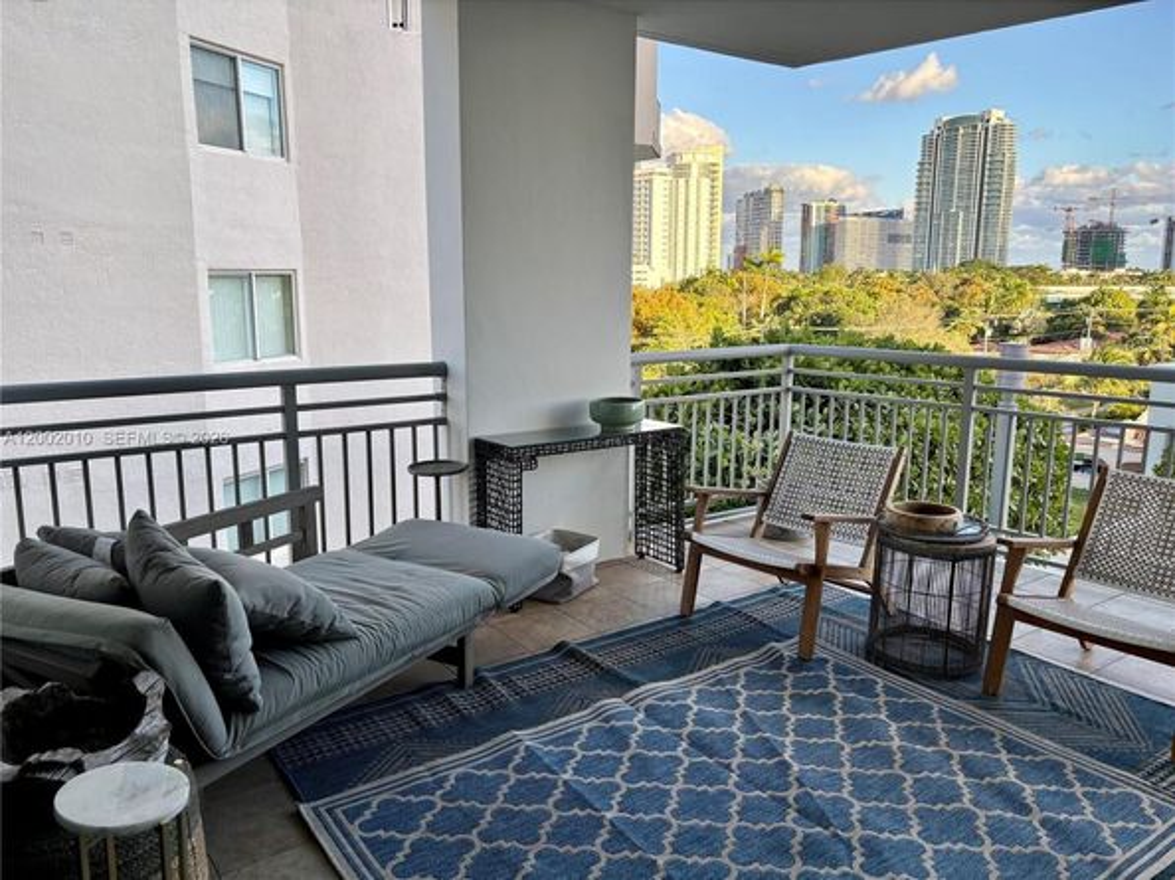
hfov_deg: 67.3
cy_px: 440
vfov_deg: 53.0
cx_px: 588
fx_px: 882
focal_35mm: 26
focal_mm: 5.96
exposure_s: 1/466
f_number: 1.6
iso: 50
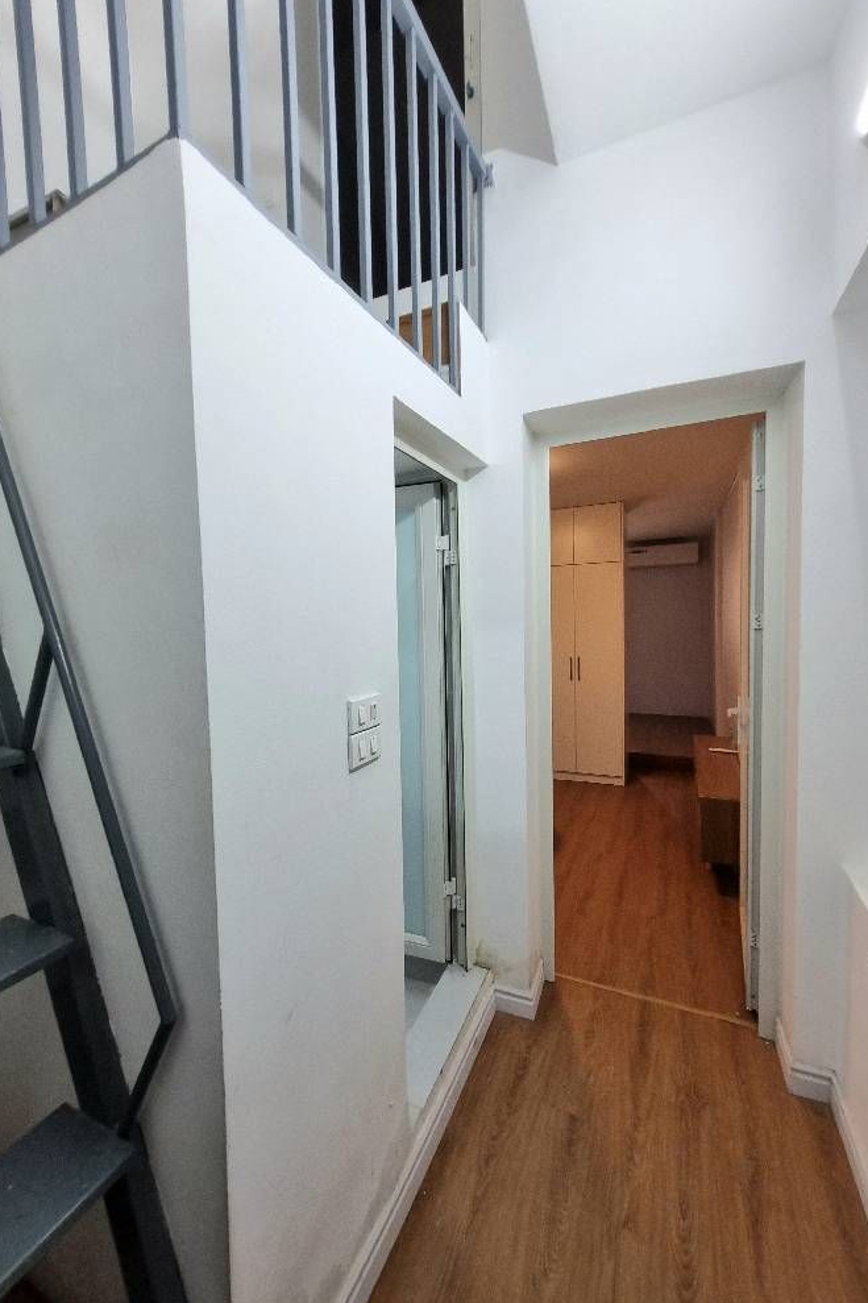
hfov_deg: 81.2
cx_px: 435
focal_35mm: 14
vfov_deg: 104.3
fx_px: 506
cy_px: 642
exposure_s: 1/50
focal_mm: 1.74
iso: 50
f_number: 2.2
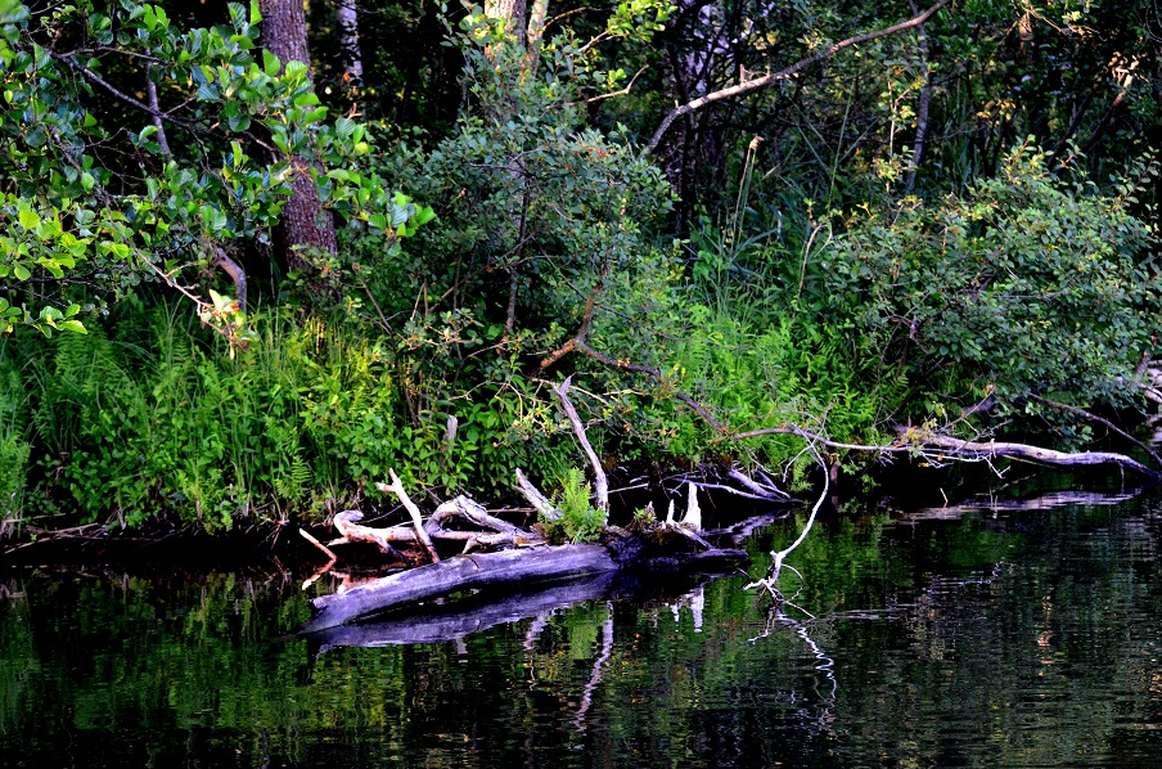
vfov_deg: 11.7
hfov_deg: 17.7
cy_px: 421
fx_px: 3735
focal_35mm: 116
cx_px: 575
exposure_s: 1/800
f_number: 4.5
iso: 3200
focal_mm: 70
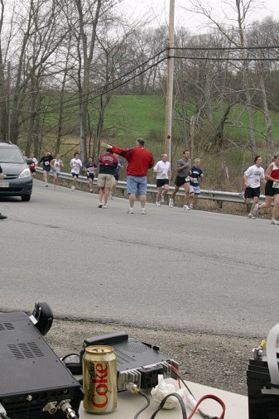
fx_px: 861
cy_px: 224
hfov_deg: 18.4
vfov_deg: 27.3
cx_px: 94
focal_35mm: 74
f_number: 2.9
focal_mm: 6.7
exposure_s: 1/296
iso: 70
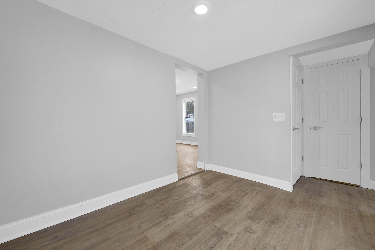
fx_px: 146
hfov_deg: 104.3
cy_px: 125
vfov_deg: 81.2
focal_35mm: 14
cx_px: 188
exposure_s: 1/60
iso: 640
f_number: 7.1
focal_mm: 14
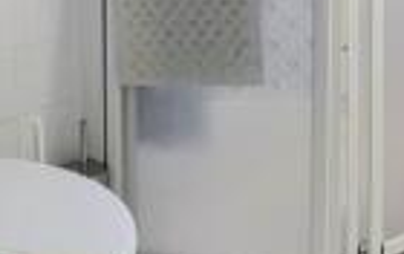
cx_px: 323
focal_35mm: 57
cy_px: -111
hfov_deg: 34.5
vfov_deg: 20.1
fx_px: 629
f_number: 2.2
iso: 42
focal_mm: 1.95
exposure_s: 1/100
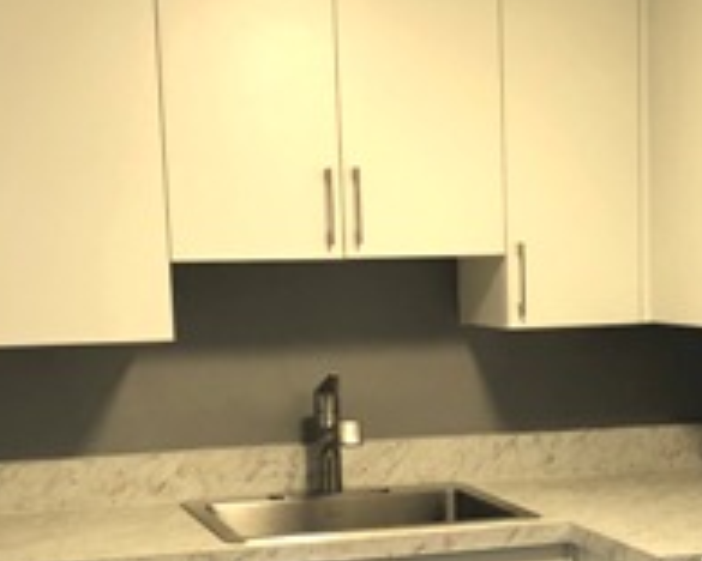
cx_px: 538
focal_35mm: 85
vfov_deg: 17.6
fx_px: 1766
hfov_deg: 22.2
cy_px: 565
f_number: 1.8
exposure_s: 1/30
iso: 40
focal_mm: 3.99
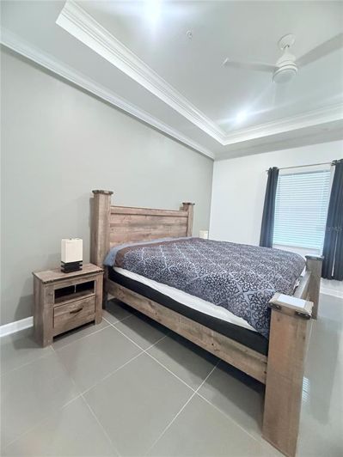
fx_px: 185
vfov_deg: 102.1
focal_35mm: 14
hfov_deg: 85.7
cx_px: 172
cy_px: 228
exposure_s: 1/60
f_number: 2.2
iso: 800
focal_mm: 2.22
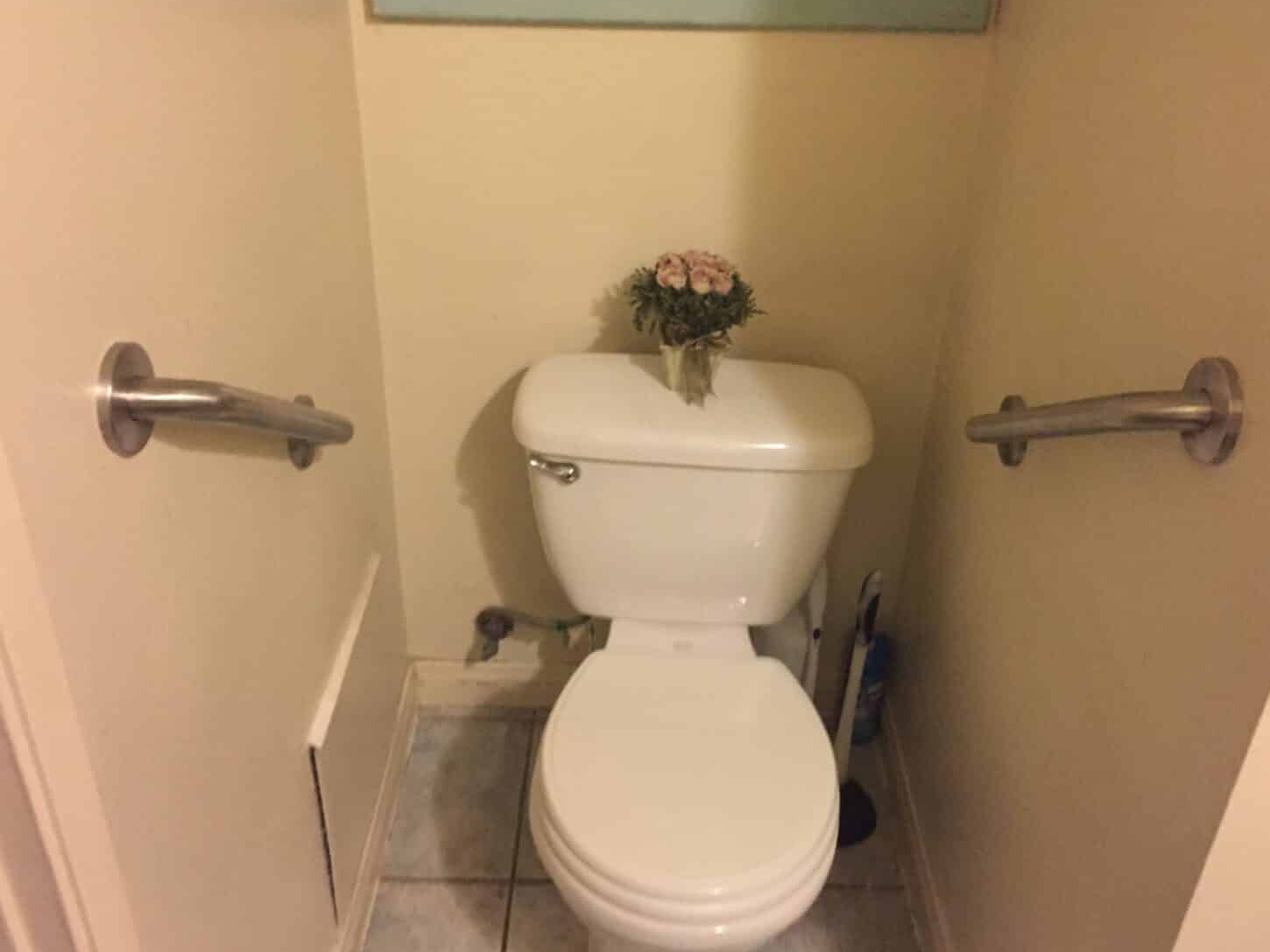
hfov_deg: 56.8
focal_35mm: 32
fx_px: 1174
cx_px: 673
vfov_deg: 44.2
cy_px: 449
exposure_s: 1/15
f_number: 2.2
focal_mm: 4.15
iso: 320
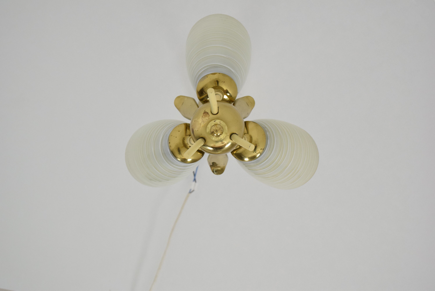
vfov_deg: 16.6
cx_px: 218
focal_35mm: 82
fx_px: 998
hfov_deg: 24.6
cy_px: 146
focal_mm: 55
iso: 1600
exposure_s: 1/125
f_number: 5.6
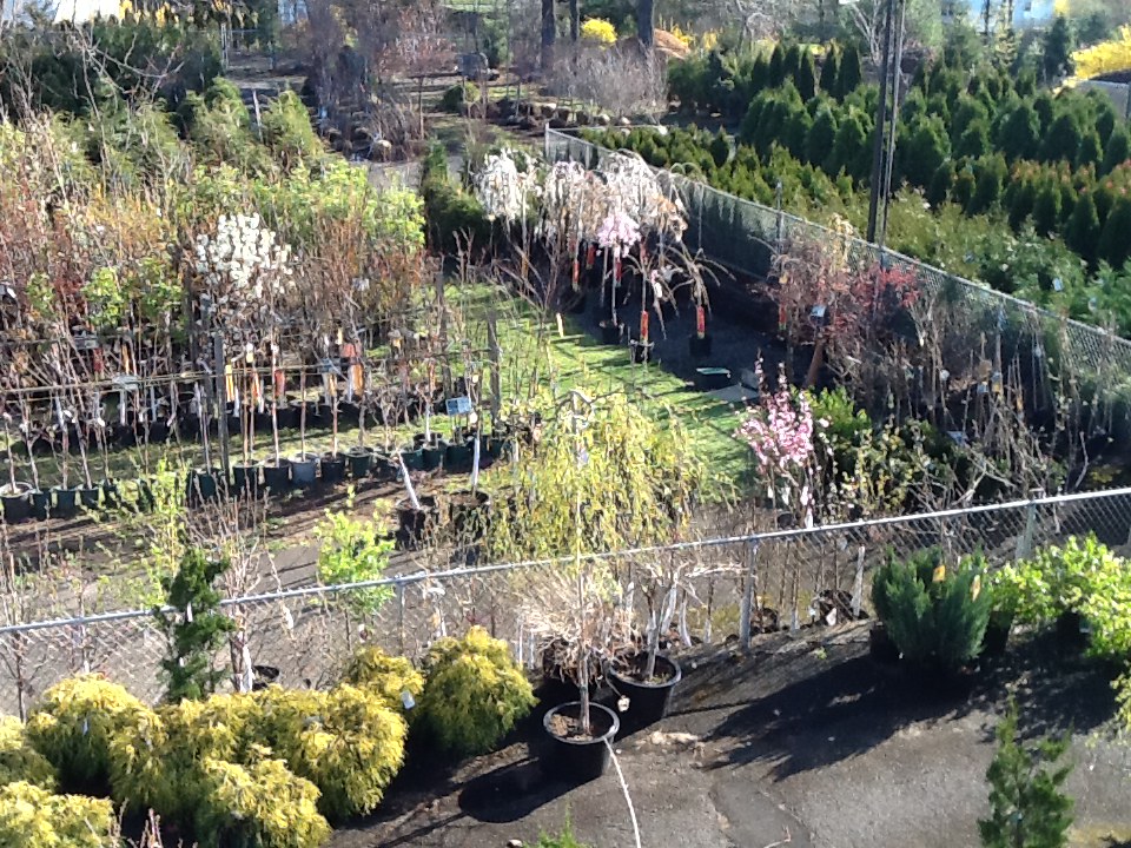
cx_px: 566
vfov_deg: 44.2
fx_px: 1046
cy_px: 424
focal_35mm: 32
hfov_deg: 56.8
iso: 64
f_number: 2.4
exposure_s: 1/307
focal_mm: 2.03
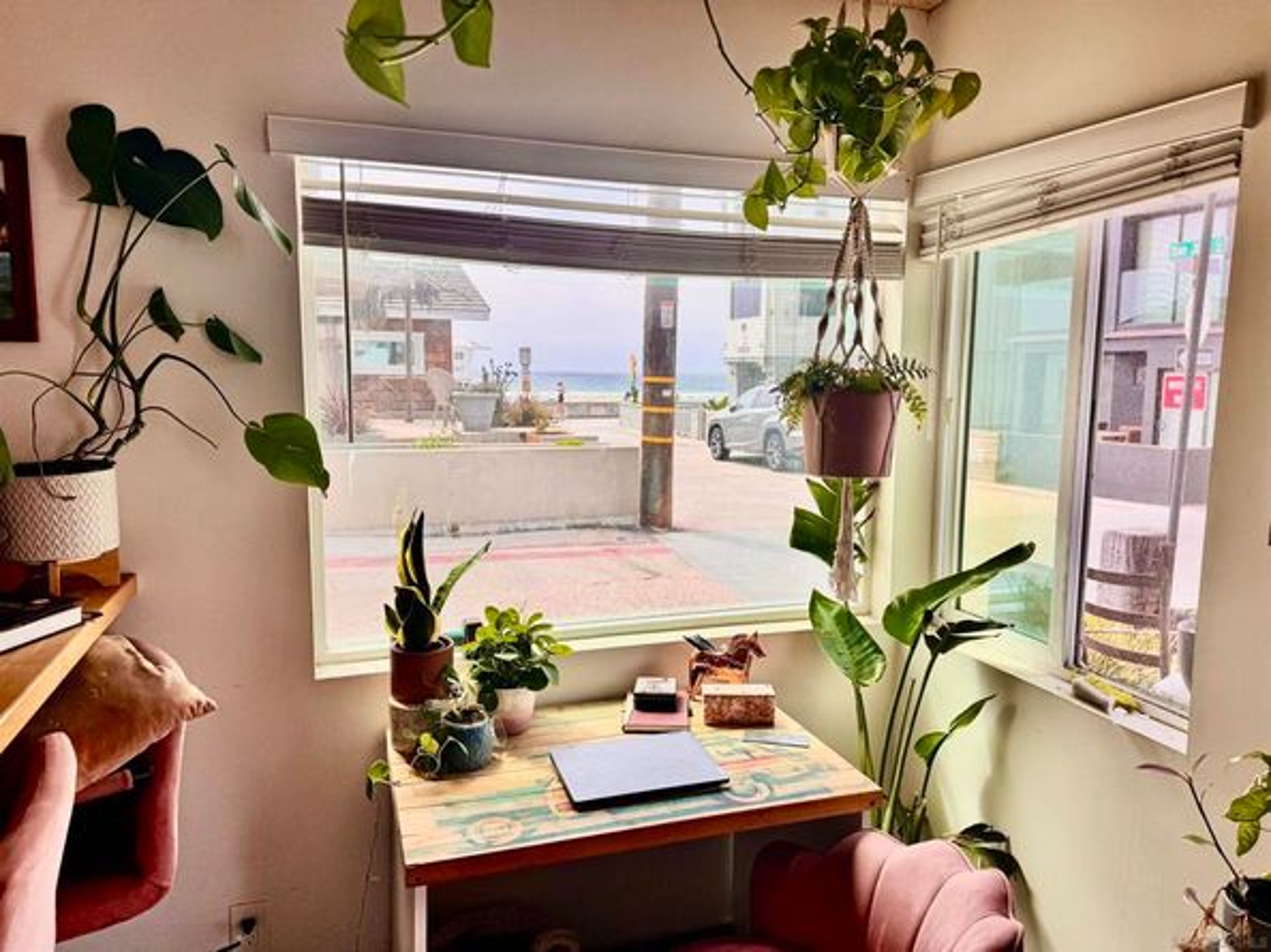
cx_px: 636
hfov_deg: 71.6
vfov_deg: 56.8
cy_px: 476
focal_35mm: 24
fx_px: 881
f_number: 1.78
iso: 80
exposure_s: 1/1238
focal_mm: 6.76
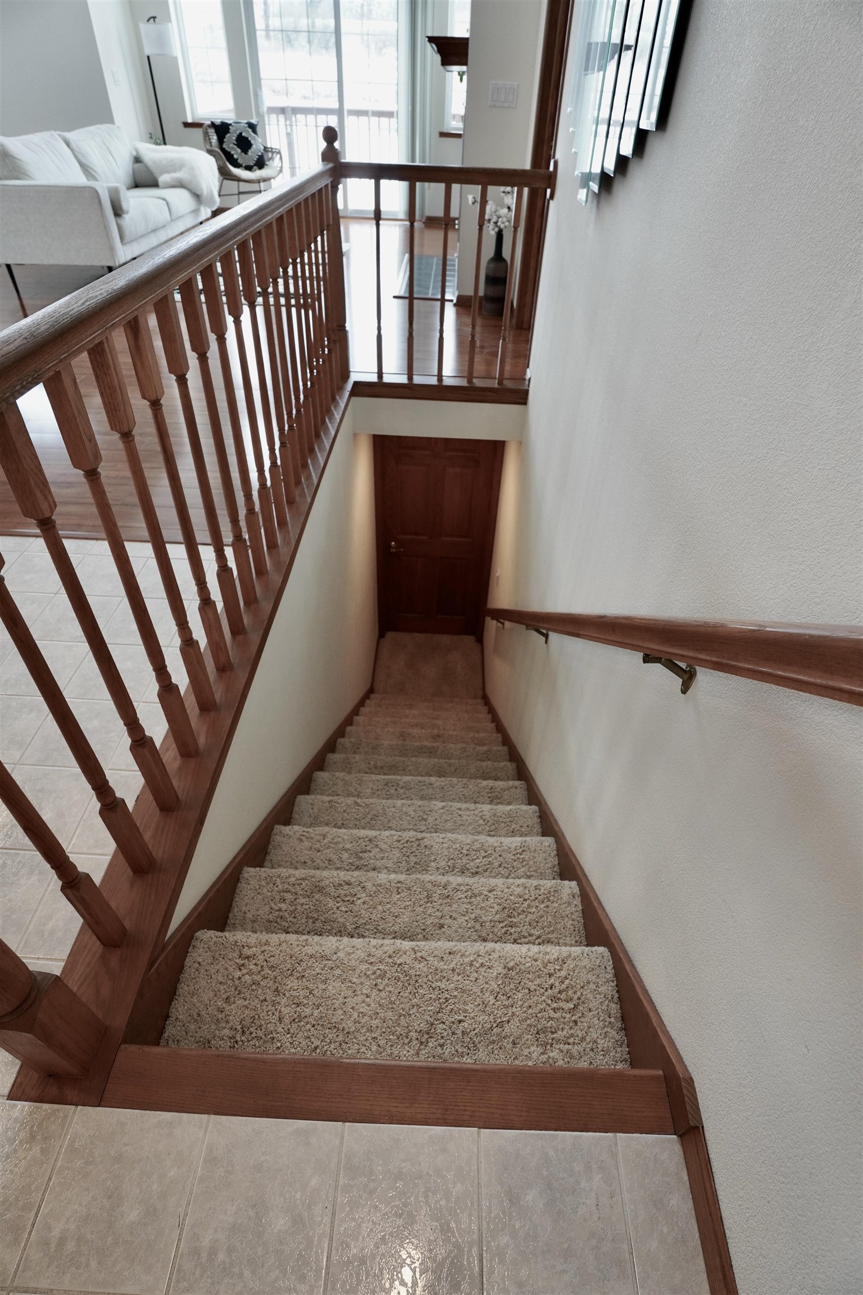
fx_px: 593
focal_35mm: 16
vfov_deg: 95.0
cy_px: 648
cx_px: 432
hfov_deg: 72.1
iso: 800
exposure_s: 1/160
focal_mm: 11
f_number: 4
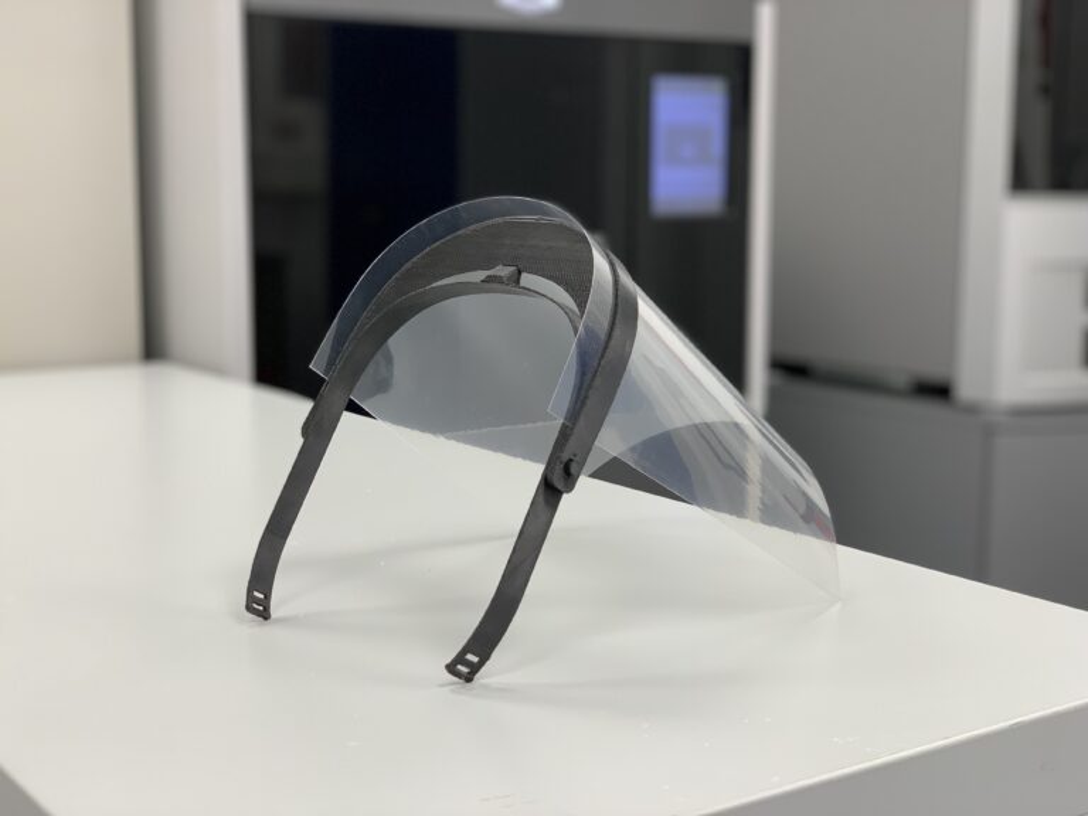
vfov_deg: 28.0
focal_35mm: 52
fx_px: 1634
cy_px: 408
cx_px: 544
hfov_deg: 36.8
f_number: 2.4
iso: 100
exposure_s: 1/122
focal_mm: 6
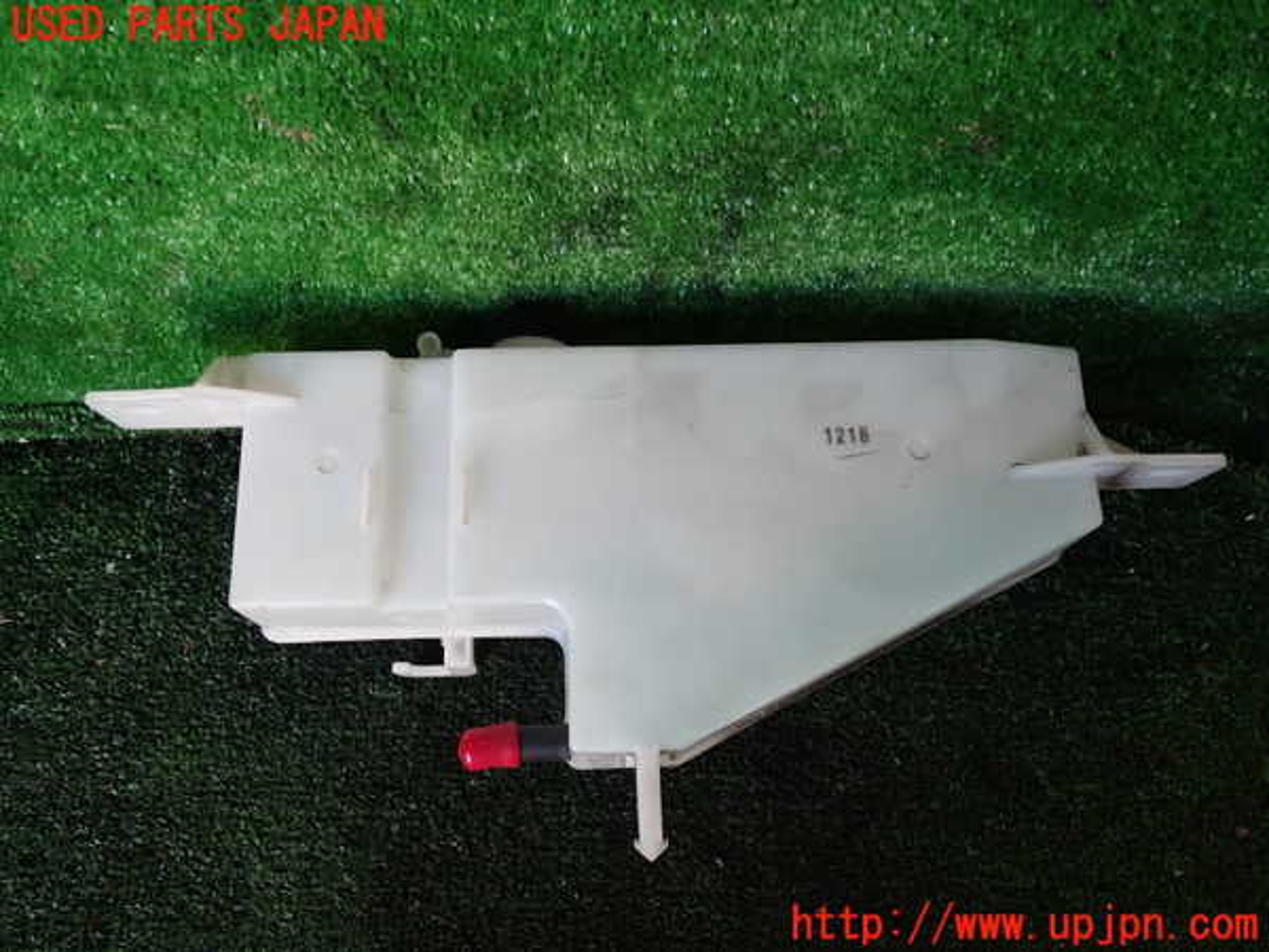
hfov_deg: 60.0
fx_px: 1100
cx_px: 634
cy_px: 476
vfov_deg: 46.8
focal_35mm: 30
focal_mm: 5.4
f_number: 2.3
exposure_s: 1/60
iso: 200
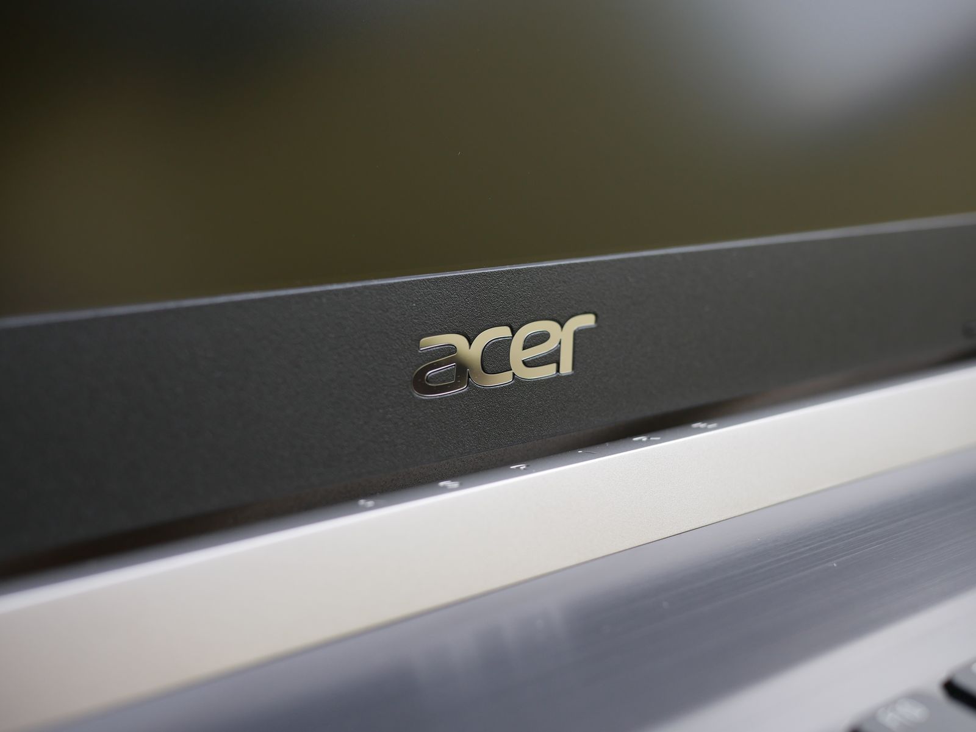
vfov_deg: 36.0
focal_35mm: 40
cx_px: 488
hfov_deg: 46.8
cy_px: 366
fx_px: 1128
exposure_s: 1/320
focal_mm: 20
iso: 200
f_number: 3.2
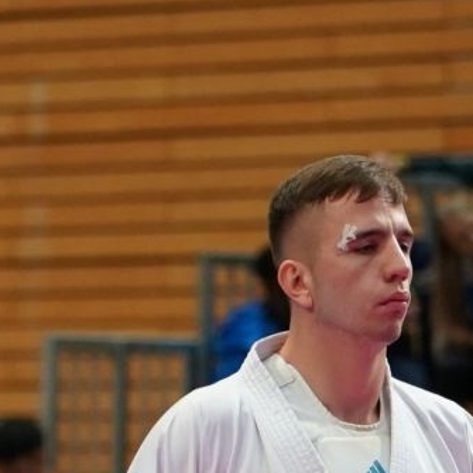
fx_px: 8673
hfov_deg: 3.1
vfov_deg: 3.1
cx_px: -191
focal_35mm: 561
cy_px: 744
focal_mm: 82
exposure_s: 1/1000
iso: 1600
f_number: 2.8
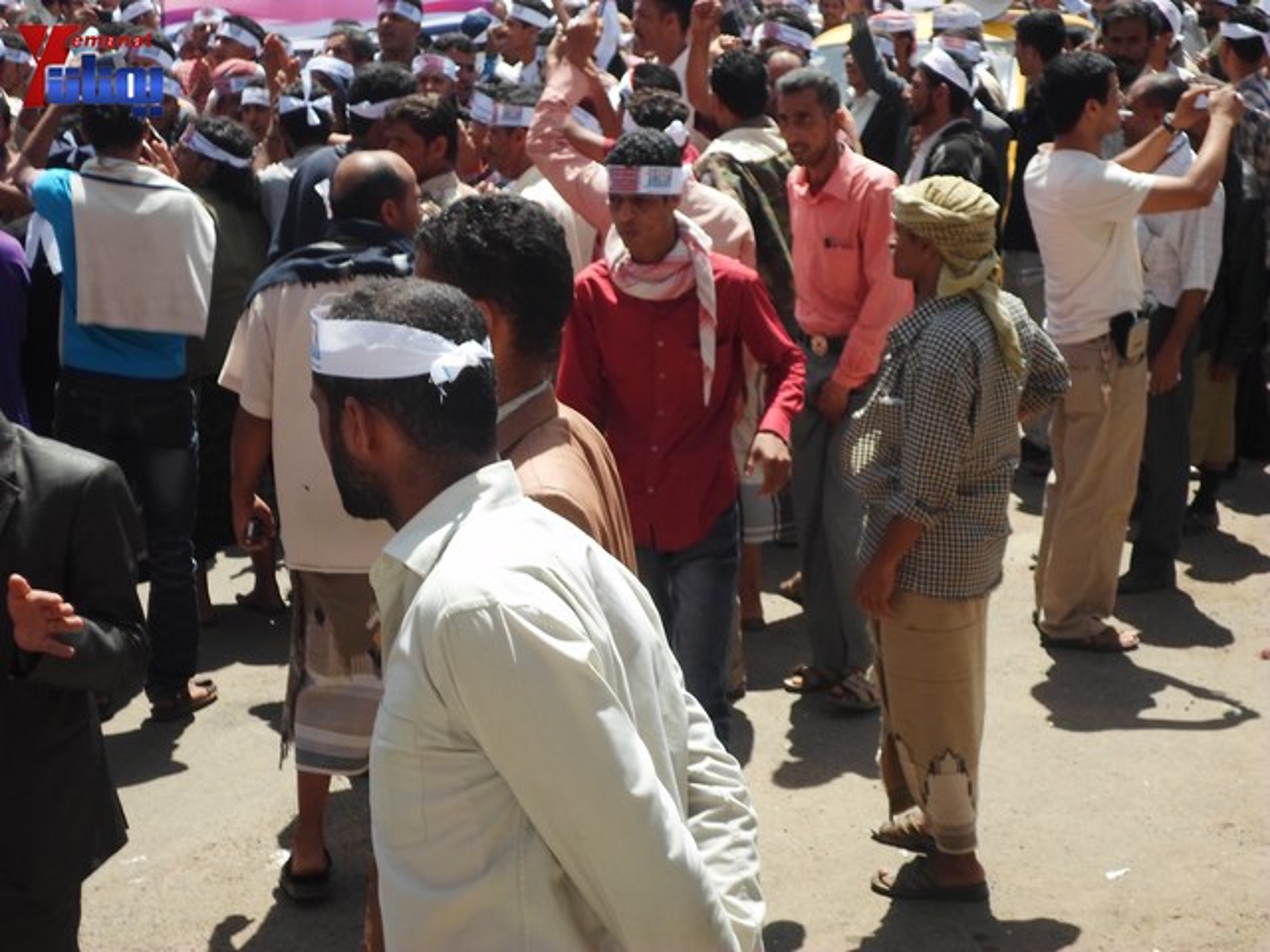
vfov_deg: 21.9
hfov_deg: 29.0
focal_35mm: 67
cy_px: 476
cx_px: 635
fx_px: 2458
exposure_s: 1/500
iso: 80
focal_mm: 12
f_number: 4.1
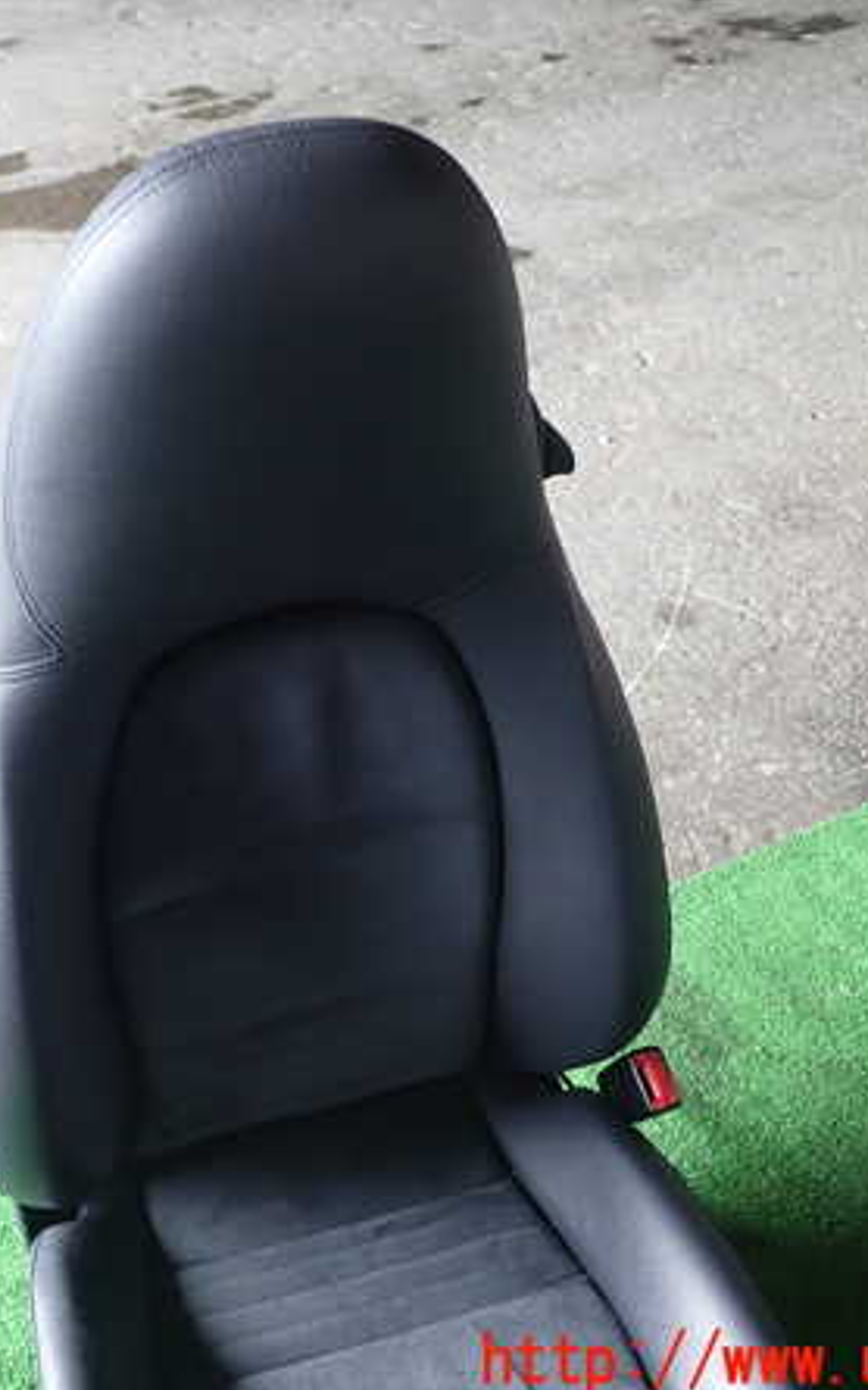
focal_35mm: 40
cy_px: 700
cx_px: 250
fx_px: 1514
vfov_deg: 49.3
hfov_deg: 31.6
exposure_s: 1/80
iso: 100
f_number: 2.2
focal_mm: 5.05
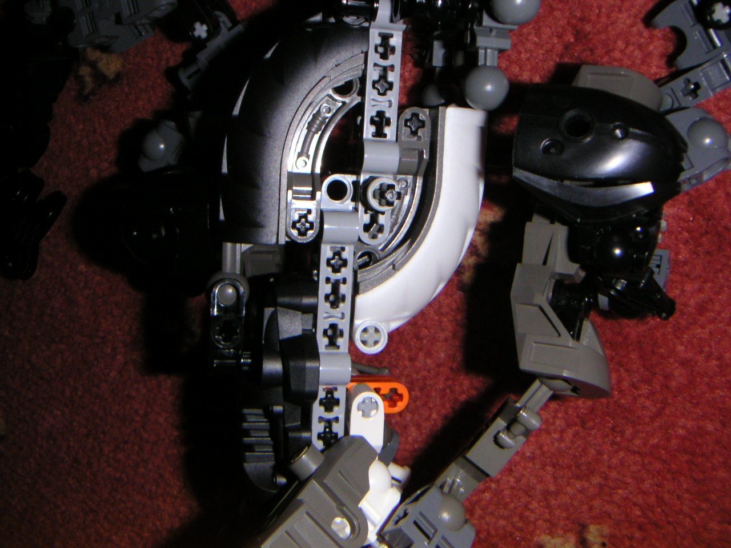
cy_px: 274
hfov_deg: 47.9
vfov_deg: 36.8
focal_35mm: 39
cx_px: 366
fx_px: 824
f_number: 6.7
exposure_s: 1/45
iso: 200
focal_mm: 5.1
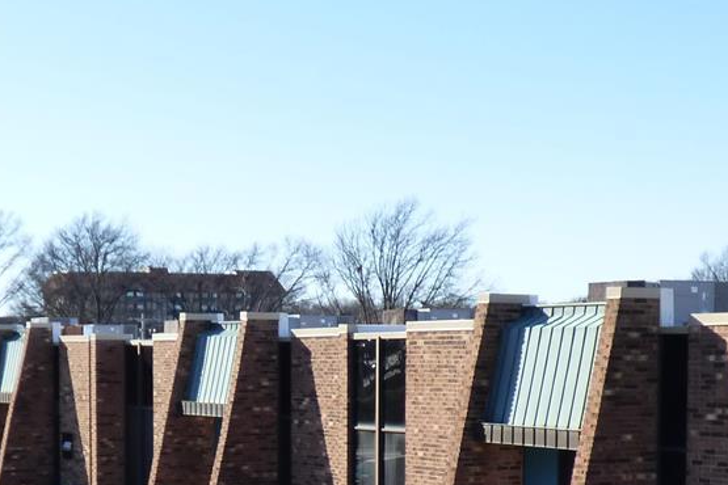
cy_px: 486
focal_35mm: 87
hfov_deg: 23.3
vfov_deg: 15.4
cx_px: 258
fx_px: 1759
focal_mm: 5.04
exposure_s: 1/800
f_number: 3.2
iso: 160
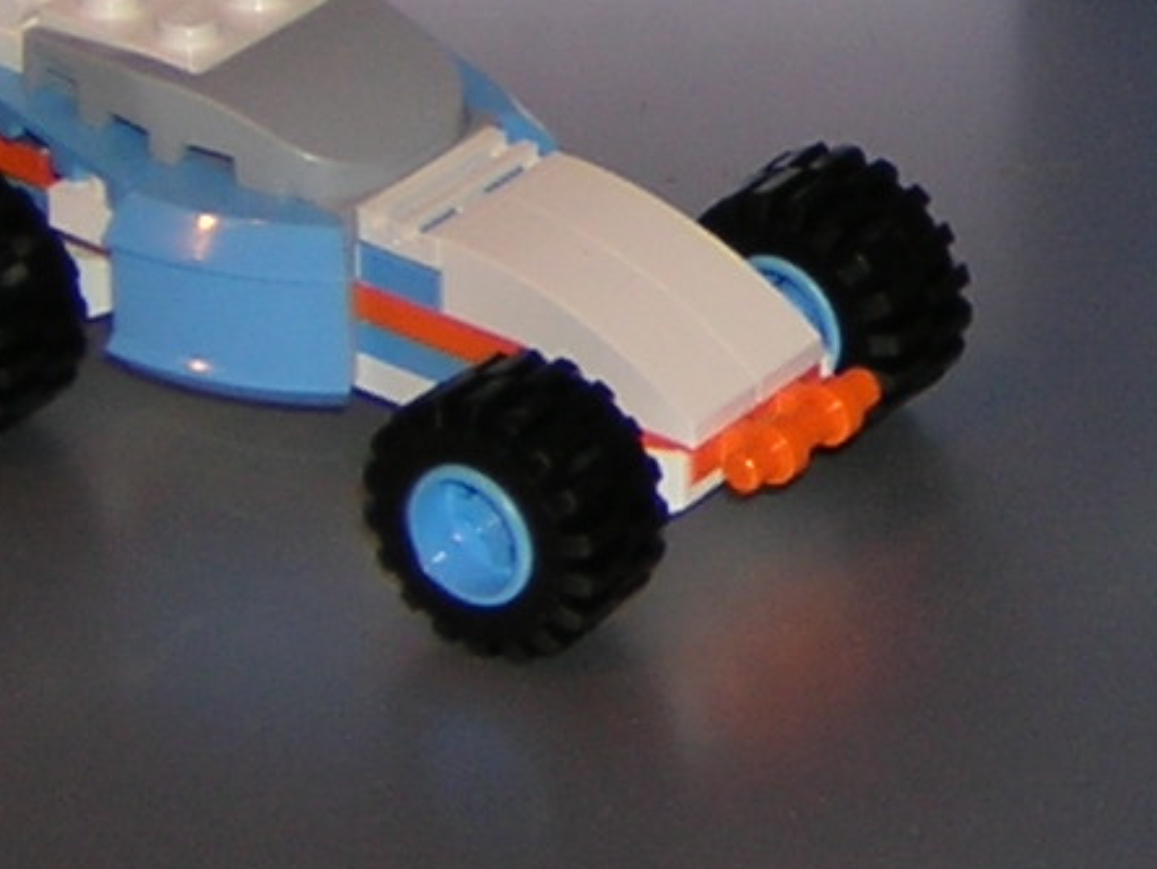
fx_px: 6486
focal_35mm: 194
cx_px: 1336
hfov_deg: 10.1
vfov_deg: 7.5
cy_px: -427
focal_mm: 7.1
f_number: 3.2
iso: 100
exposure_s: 1/60.1
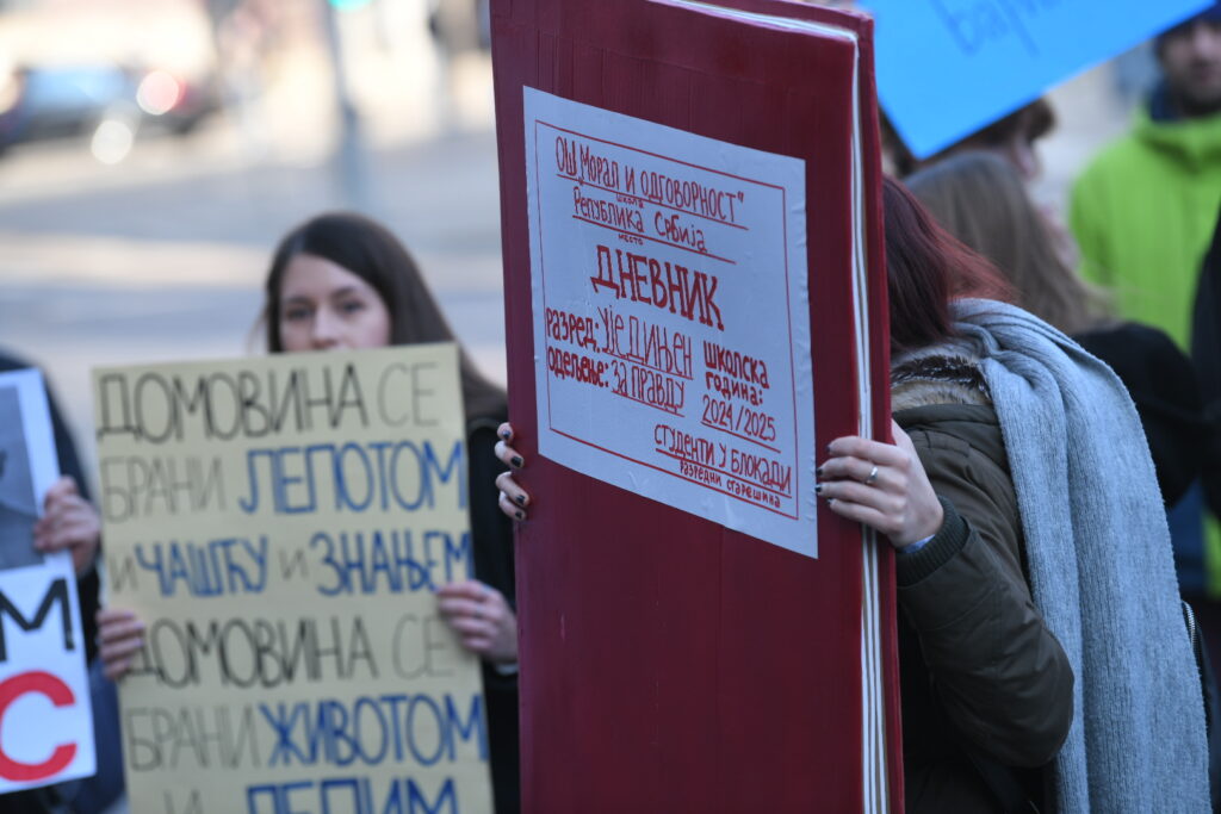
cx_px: 610
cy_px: 407
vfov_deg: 8.1
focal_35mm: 170
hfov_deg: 12.1
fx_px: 5766
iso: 500
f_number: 4
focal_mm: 170
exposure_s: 1/800
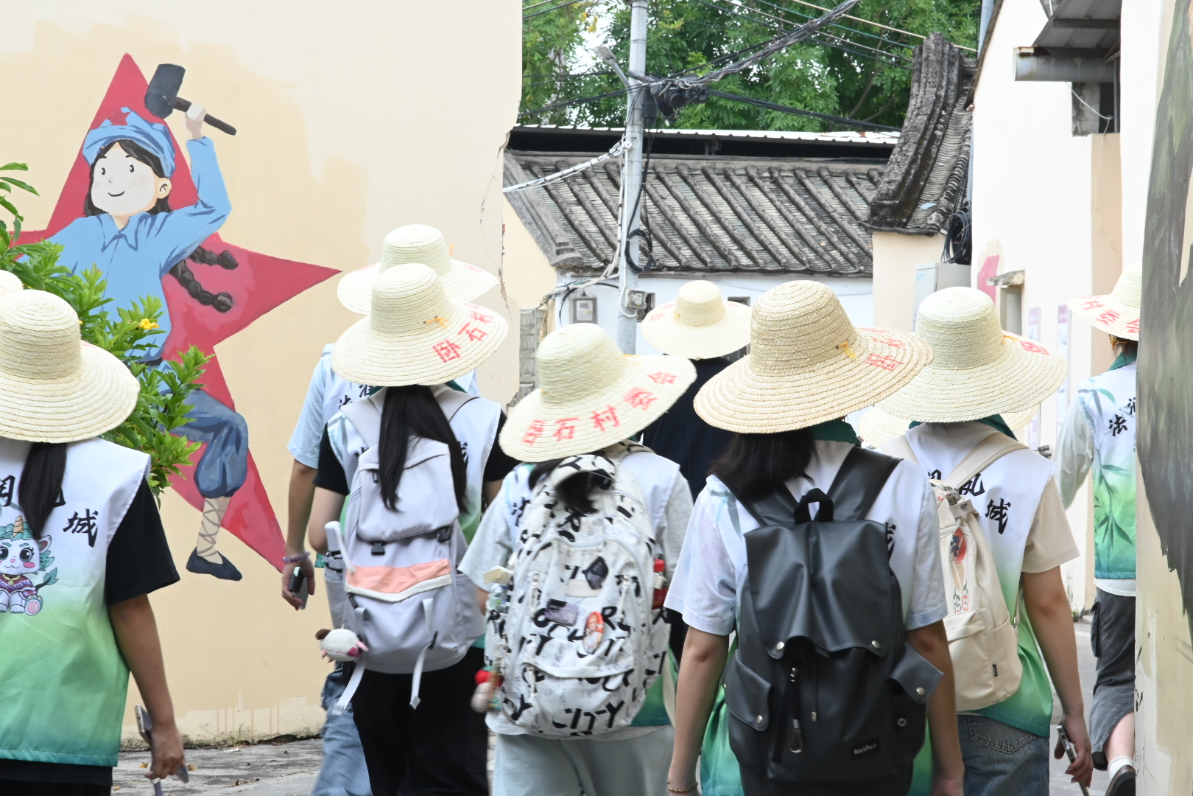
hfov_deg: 16.1
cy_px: 398
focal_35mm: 128
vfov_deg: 10.8
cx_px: 596
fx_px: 4225
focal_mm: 85
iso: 640
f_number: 16
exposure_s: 1/60
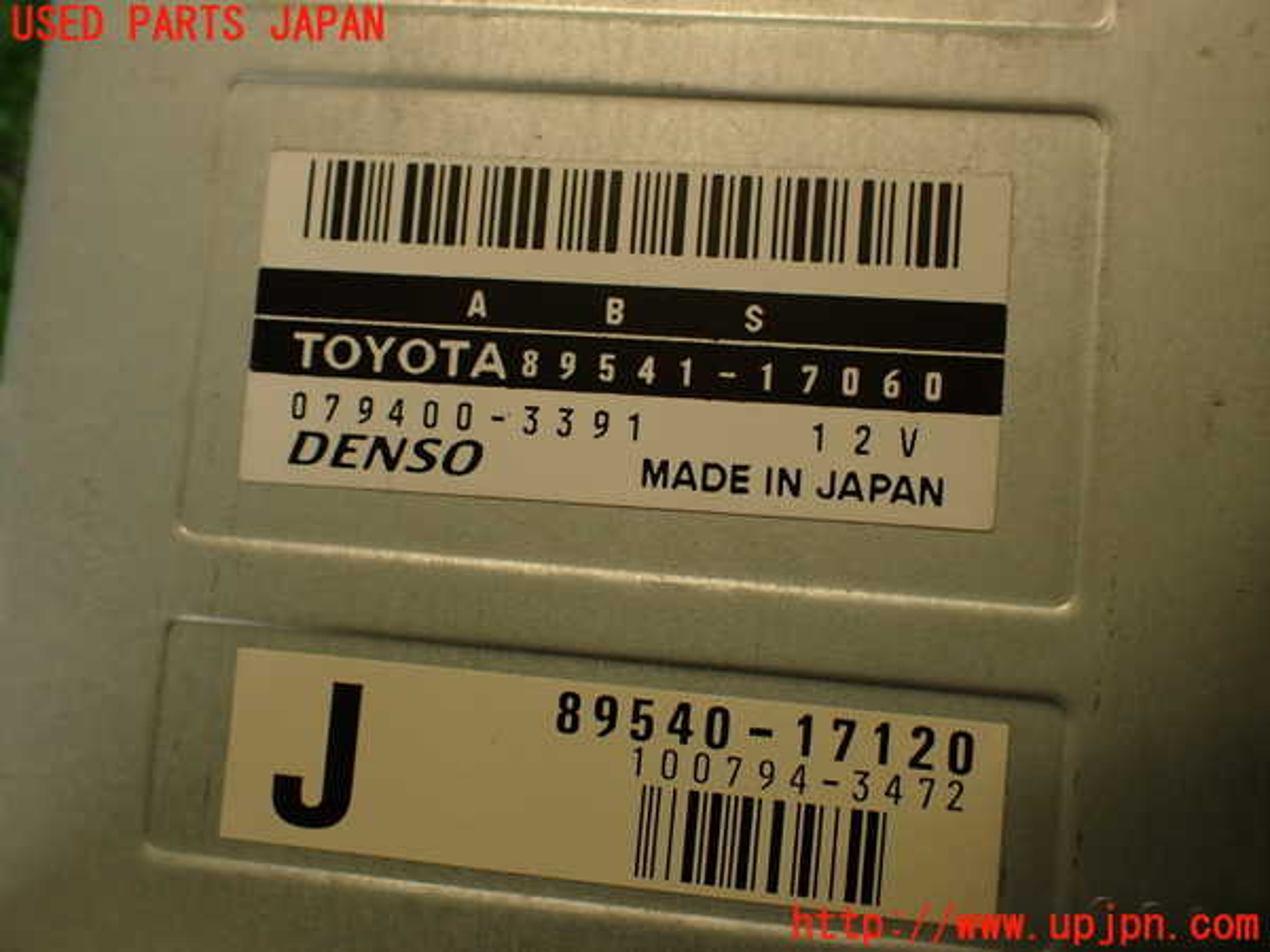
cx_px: 635
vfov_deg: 44.2
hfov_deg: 56.8
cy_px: 476
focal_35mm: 32
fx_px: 1174
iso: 160
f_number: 2.4
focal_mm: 5.79
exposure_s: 1/60
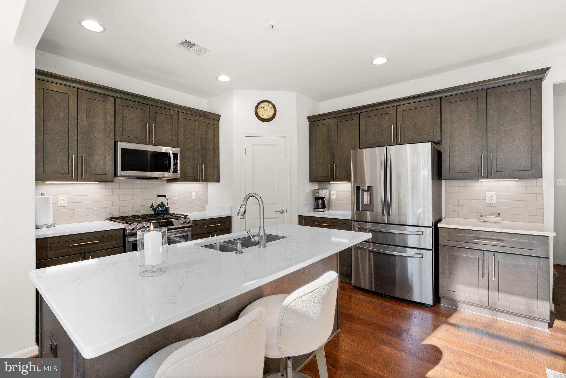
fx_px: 252
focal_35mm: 16
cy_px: 189
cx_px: 283
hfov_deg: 96.7
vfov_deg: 73.8
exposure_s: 1/10
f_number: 9.5
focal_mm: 16
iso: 320
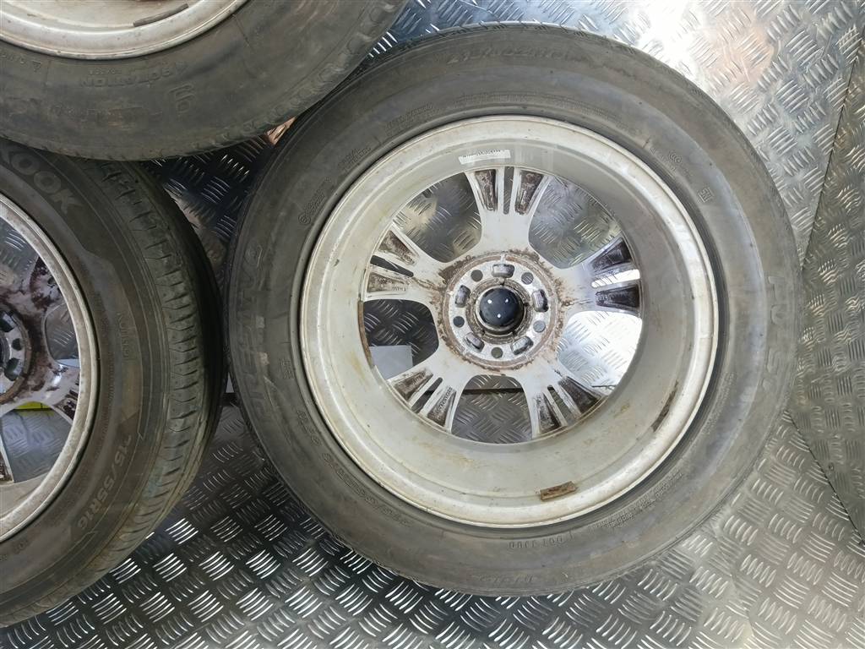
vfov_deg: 51.4
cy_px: 324
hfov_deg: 65.3
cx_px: 432
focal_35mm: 27
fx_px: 675
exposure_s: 1/50
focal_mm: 4.11
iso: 213
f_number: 1.6
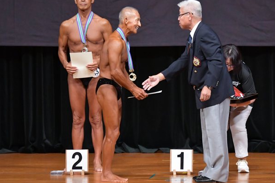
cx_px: 171
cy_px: 79
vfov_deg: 4.1
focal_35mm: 333
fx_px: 2543
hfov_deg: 6.2
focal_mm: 170
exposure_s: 1/400
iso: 5000
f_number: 5.6
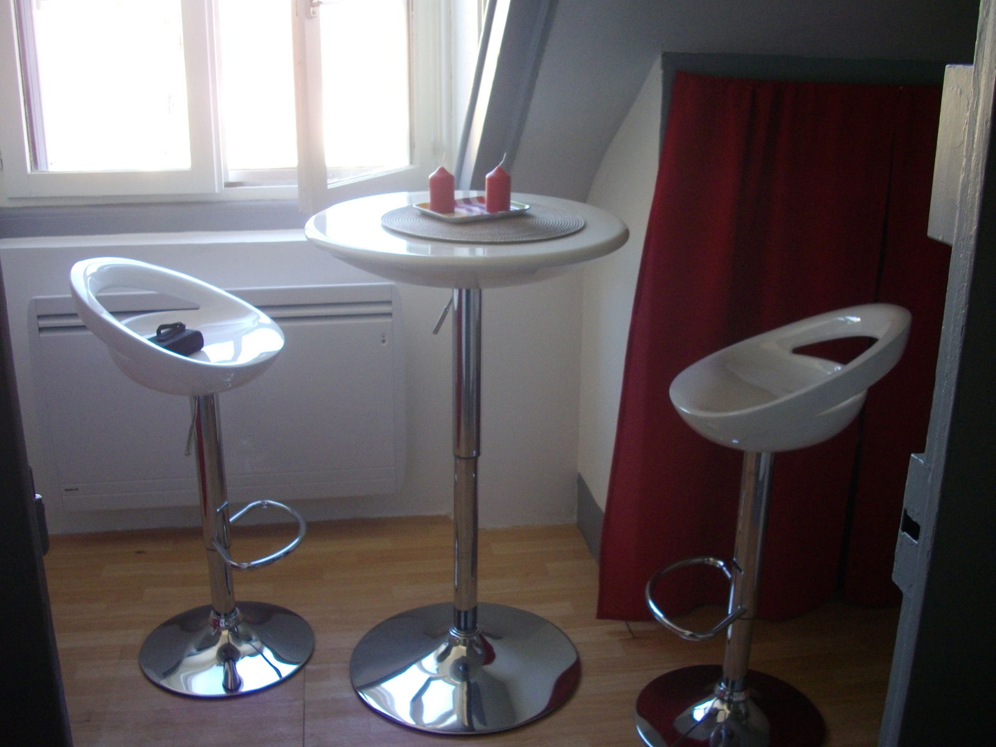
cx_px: 498
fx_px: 1065
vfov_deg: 38.7
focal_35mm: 37
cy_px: 374
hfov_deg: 50.1
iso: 200
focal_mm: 6.2
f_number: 2.8
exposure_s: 1/60
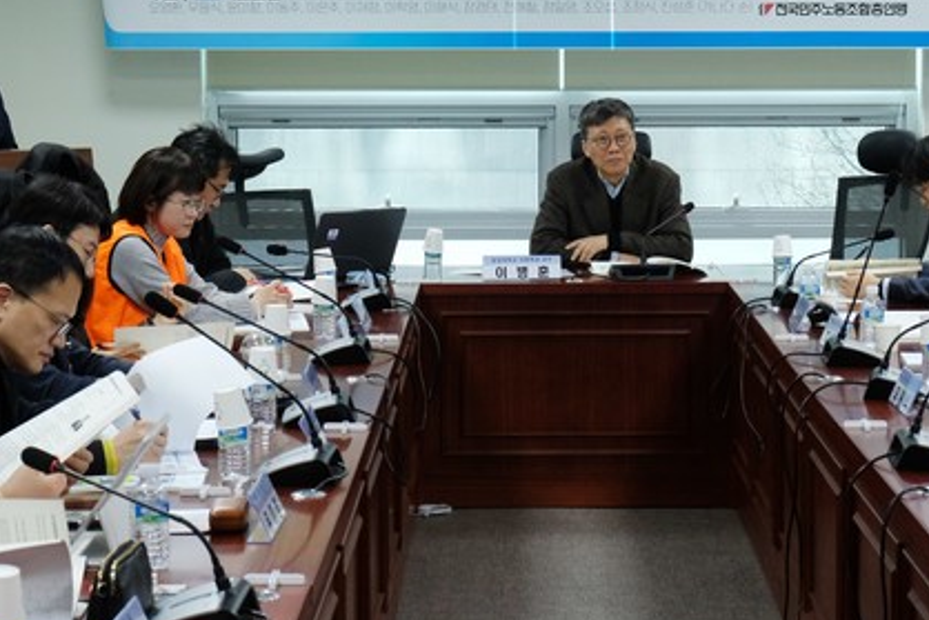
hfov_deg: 20.6
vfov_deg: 13.8
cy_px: 240
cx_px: 522
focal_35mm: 99
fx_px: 2555
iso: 2500
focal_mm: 46.3
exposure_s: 1/125
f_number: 7.1
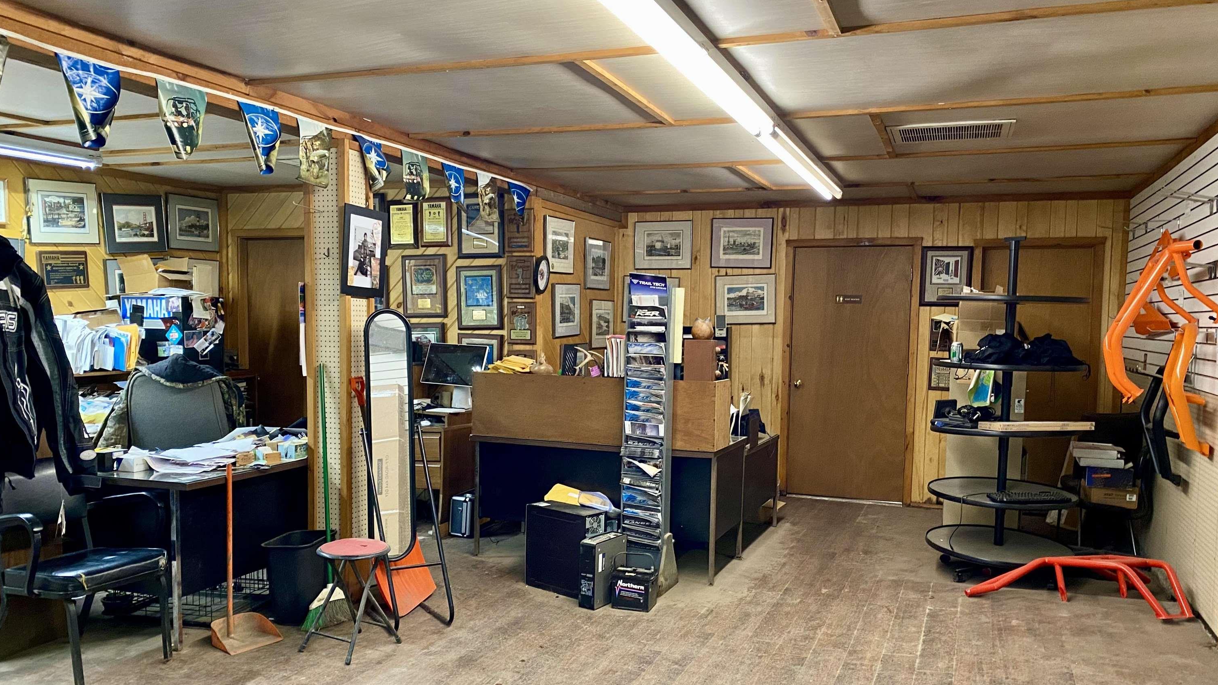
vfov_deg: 40.1
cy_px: 376
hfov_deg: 66.1
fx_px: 937
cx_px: 616
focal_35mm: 29
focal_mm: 4.25
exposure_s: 1/60
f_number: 1.8
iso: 400
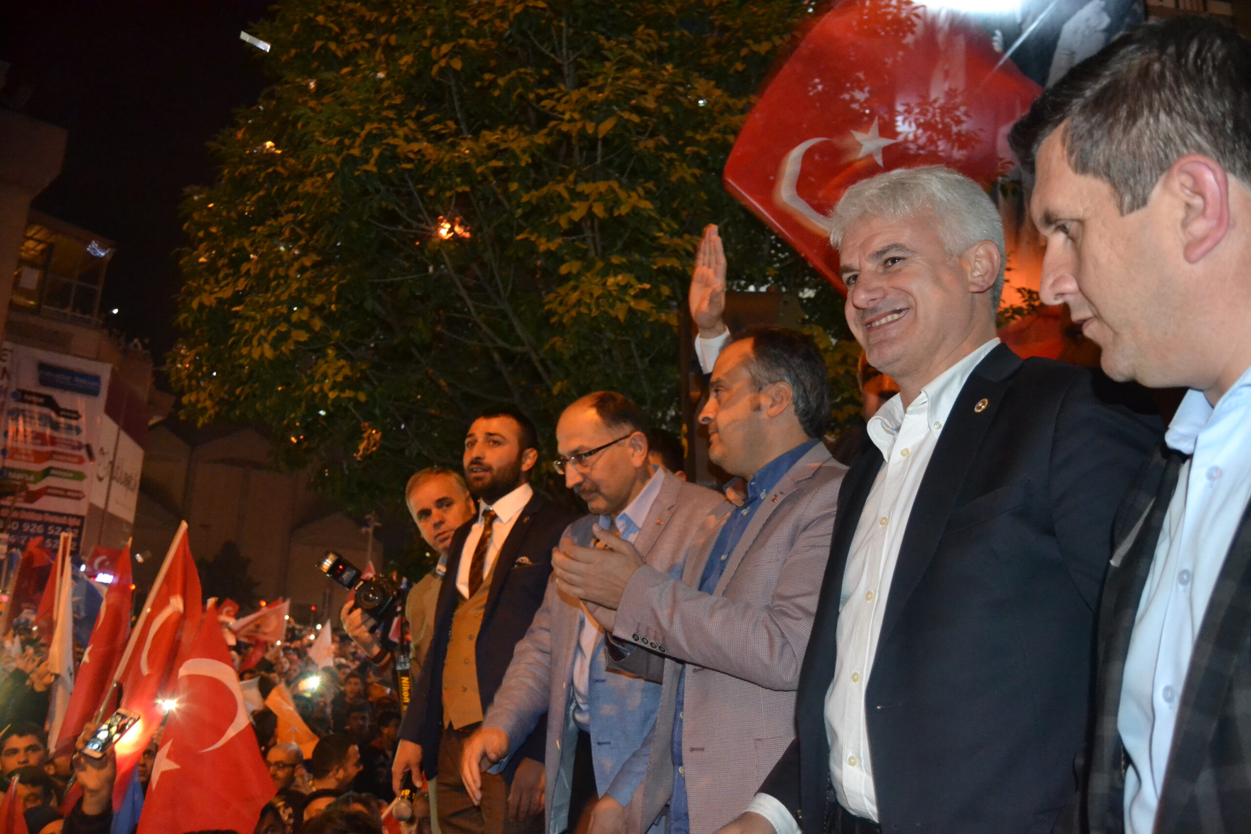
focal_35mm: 27
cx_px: 626
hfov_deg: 67.4
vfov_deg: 47.9
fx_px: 938
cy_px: 417
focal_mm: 18
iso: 3200
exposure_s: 1/60
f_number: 3.5
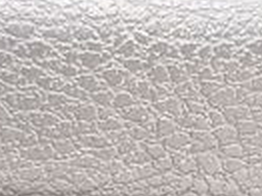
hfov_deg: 10.9
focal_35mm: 180
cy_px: 198
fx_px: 1361
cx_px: 226
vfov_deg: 8.2
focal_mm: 5.4
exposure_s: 1/100
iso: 50
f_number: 1.8
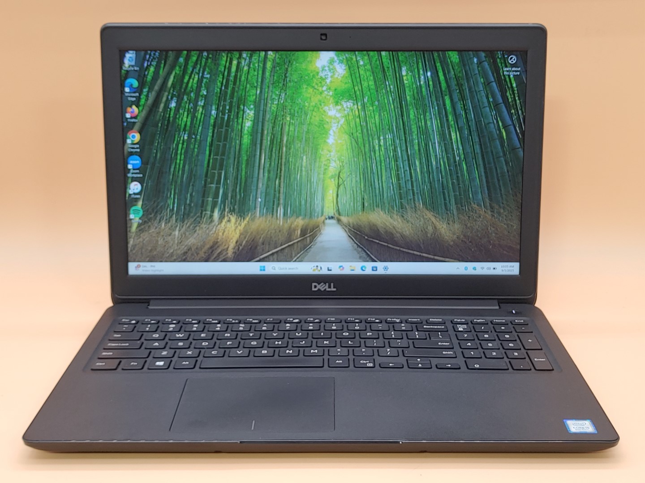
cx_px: 322
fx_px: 857
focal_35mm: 46
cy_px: 242
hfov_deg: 41.2
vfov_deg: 31.5
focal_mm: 4.36
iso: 50
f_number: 1.8
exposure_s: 1/60
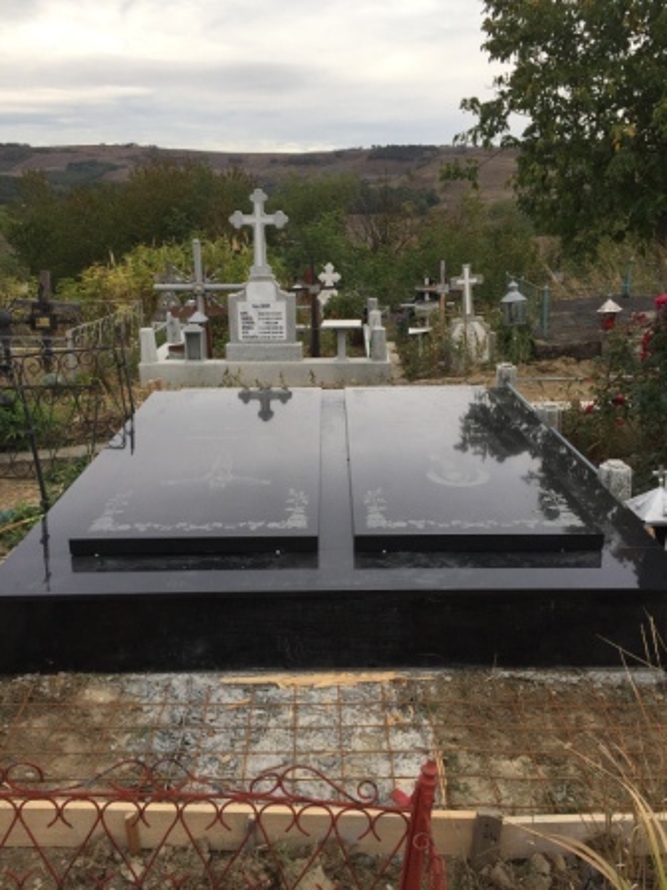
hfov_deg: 48.2
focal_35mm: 29
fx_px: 745
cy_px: 445
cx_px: 334
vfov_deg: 61.7
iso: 32
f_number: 2.2
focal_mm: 4.15
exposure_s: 1/377
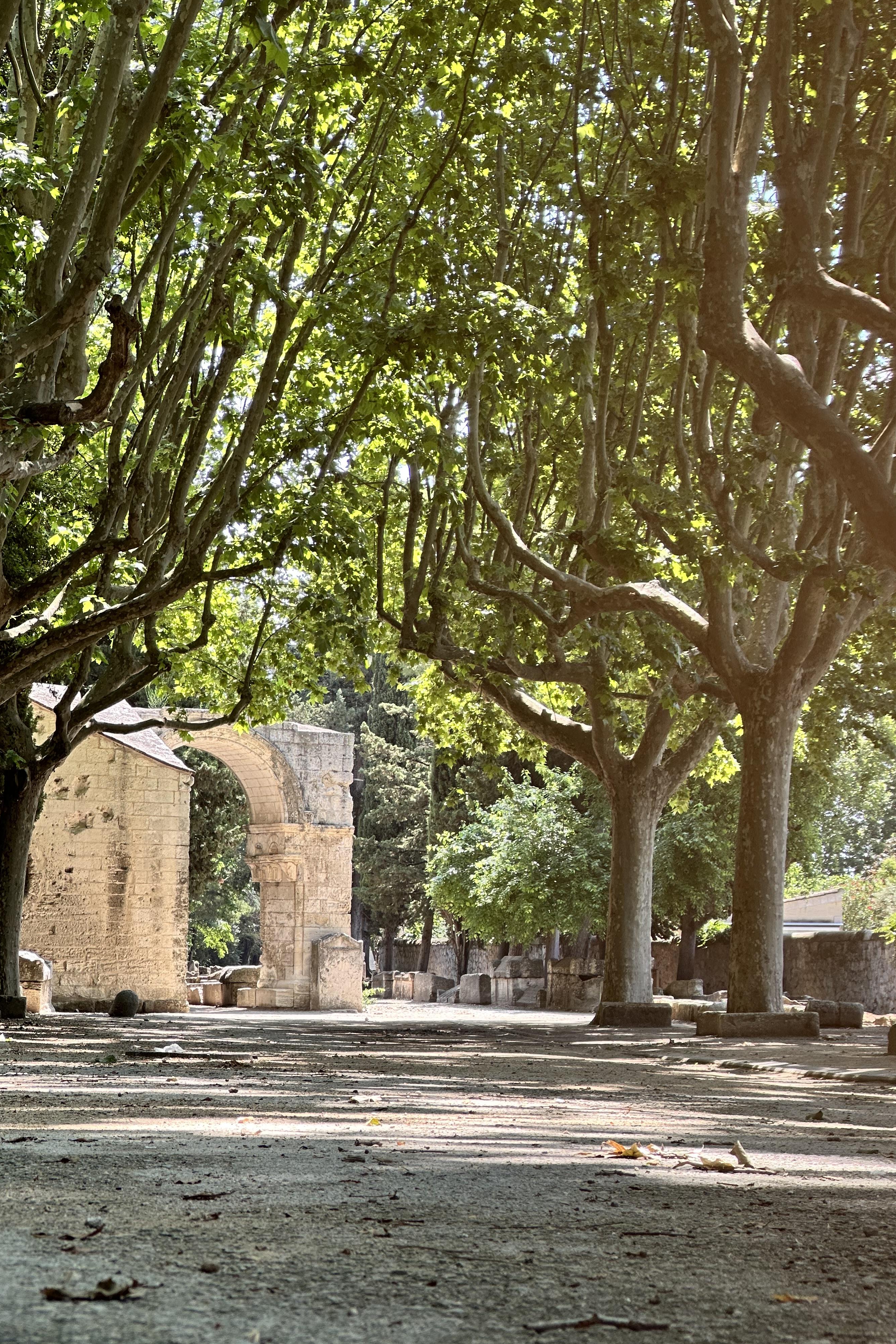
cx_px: 433
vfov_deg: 25.1
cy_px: 678
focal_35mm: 81
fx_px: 3023
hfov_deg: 16.9
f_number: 2.8
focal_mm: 9
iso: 40
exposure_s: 1/99
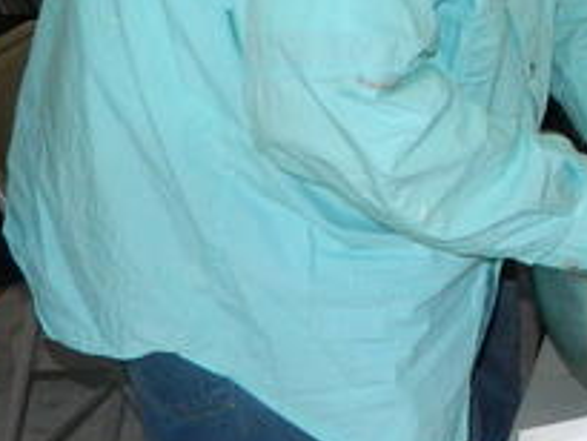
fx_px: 2308
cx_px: 882
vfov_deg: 10.7
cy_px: -96
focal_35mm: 136
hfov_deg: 13.6
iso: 200
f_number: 3.2
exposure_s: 1/40
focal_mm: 5.6
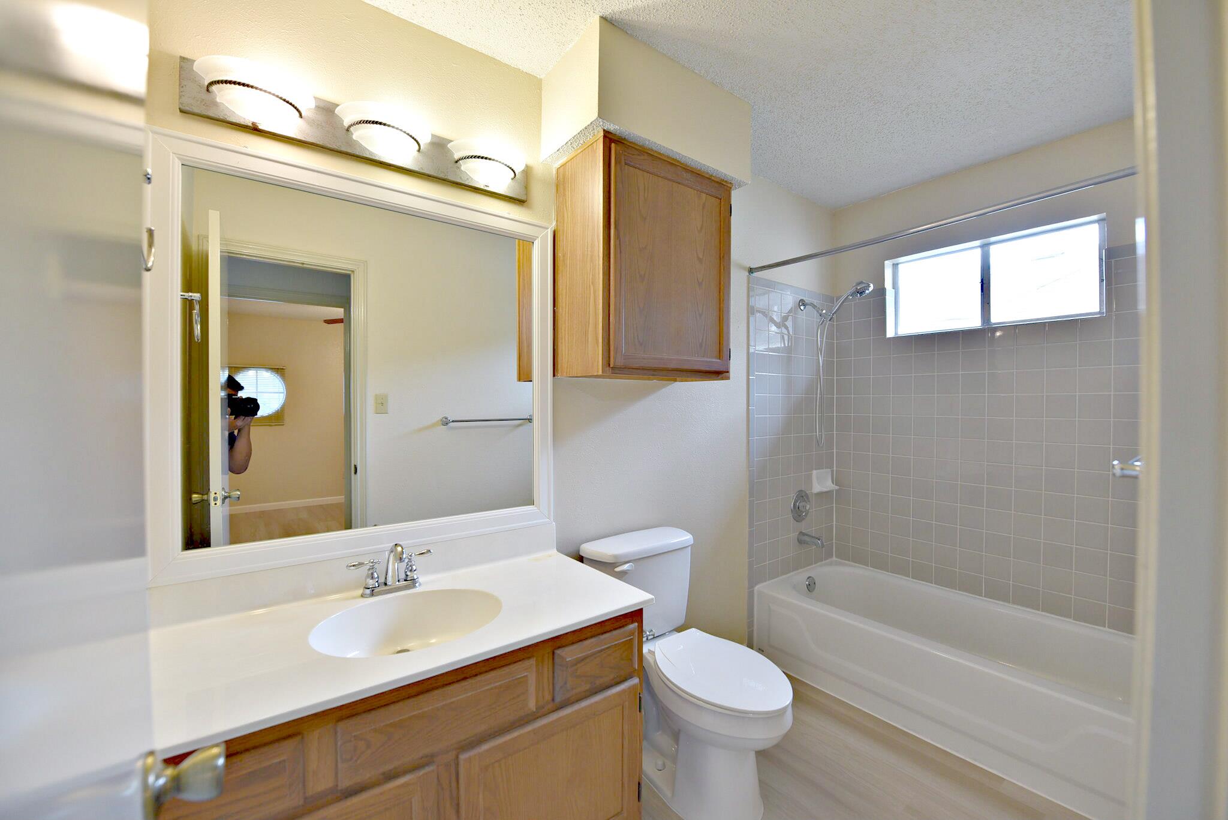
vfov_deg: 81.3
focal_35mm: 14
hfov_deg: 104.2
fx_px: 478
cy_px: 410
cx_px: 614
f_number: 4.5
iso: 400
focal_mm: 14
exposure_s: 1/80
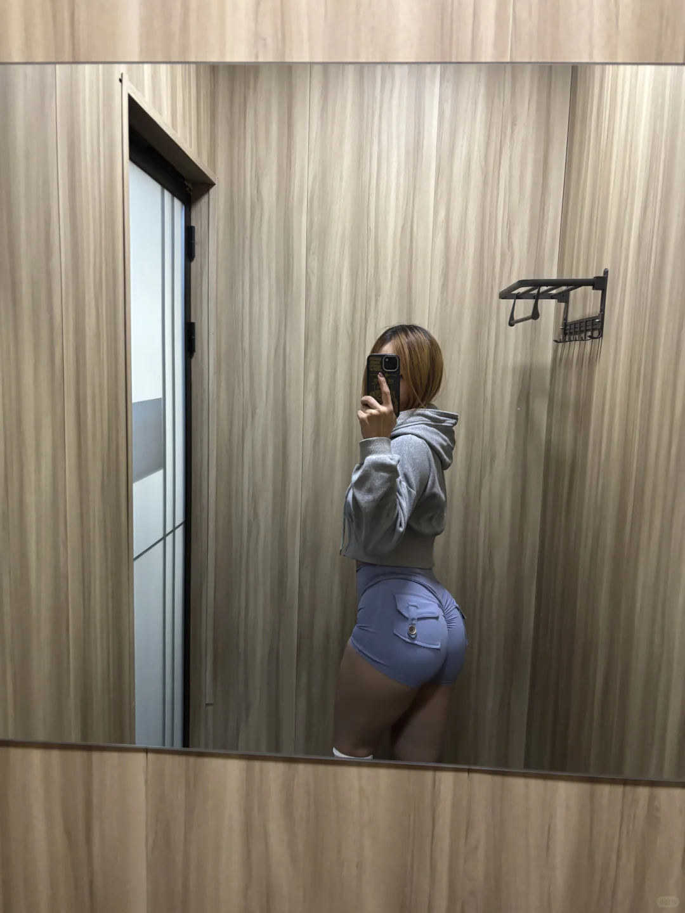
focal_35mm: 26
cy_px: 456
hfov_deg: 53.1
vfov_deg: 67.3
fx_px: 686
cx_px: 342
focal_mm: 5.96
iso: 400
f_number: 1.6
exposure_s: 1/50
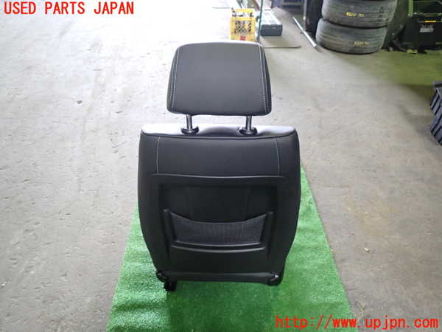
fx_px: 319
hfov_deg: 69.4
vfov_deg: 54.9
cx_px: 221
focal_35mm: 25
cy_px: 166
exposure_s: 1/30
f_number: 2
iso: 500
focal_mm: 4.5
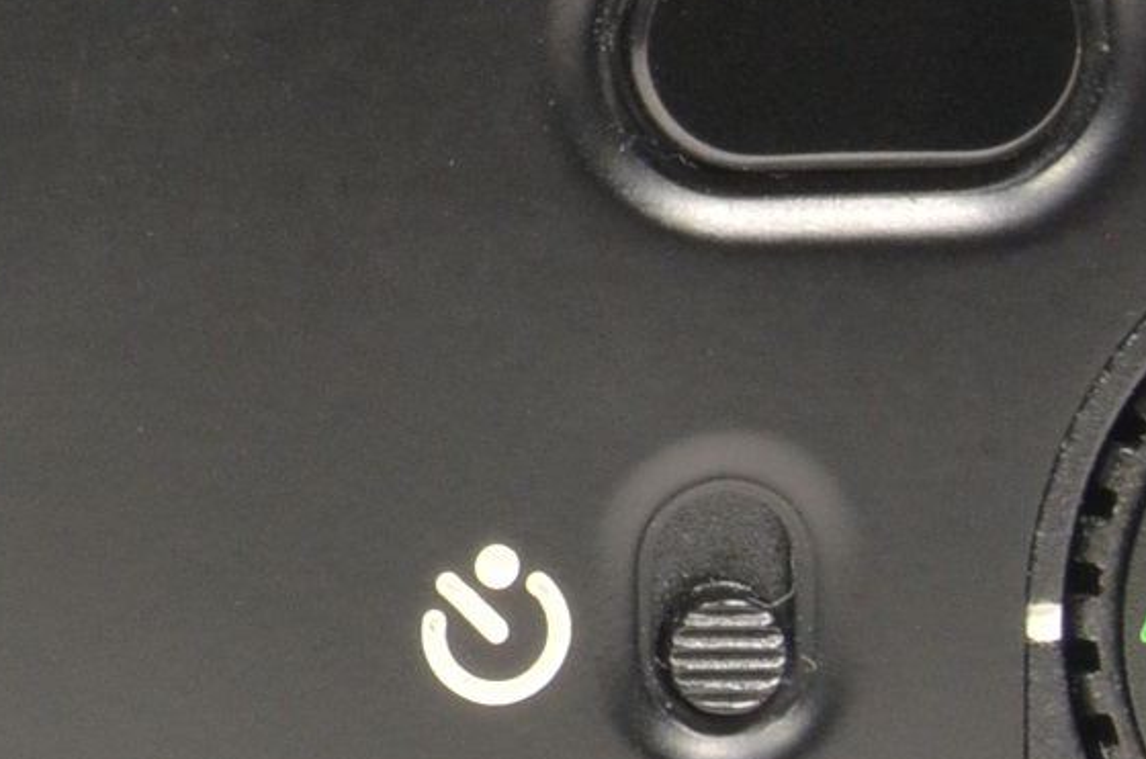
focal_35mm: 330
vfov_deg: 4.1
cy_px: -61
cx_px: -616
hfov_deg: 6.2
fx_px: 10484
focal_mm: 50
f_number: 22
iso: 640
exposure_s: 1/8
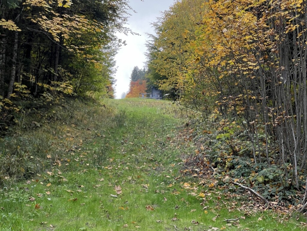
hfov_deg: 25.3
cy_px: 116
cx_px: 154
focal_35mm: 77
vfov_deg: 19.1
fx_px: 683
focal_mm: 9
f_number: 2.8
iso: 32
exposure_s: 1/122
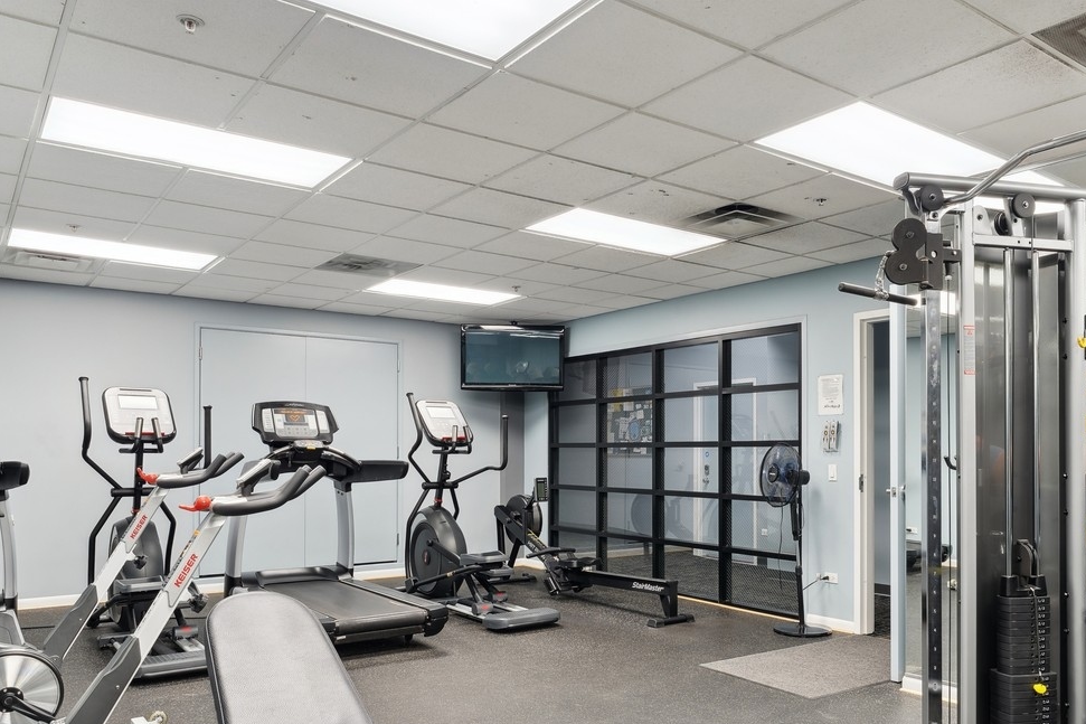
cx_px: 606
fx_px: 844
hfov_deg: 65.3
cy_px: 453
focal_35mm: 28
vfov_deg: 46.0
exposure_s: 1/10
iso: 320
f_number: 7.1
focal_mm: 17
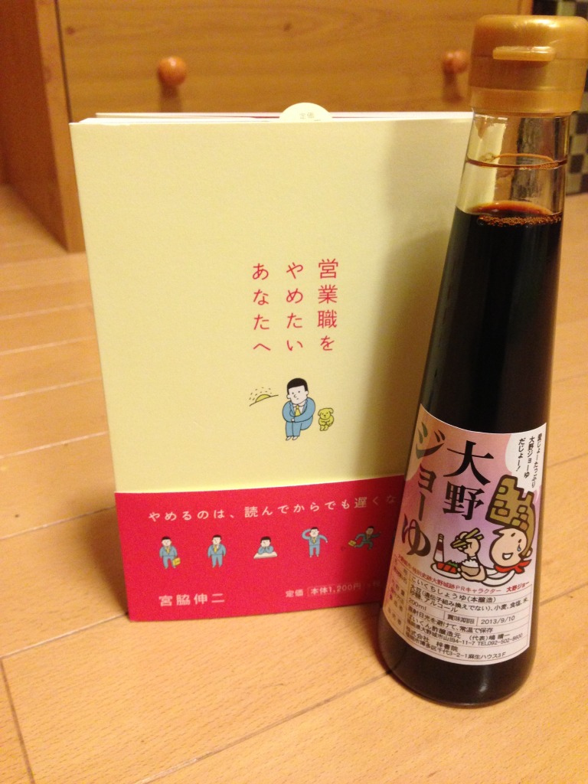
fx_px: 747
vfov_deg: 55.4
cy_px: 392
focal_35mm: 33
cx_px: 294
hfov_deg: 42.9
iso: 320
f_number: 2.4
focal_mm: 4.13
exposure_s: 1/20
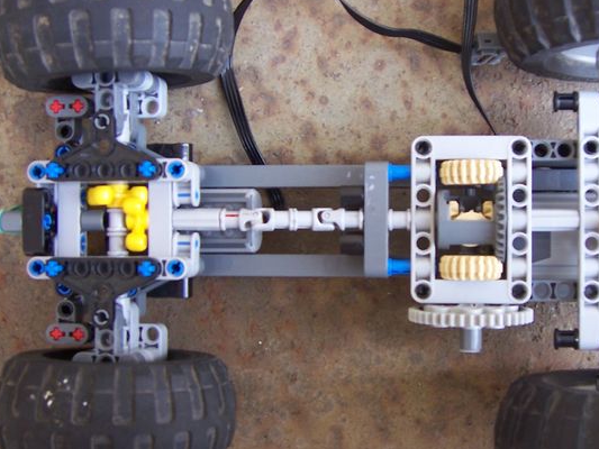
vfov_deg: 27.0
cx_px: 370
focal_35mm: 54
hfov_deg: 35.4
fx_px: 935
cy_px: 218
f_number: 3
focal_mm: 6
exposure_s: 1/30
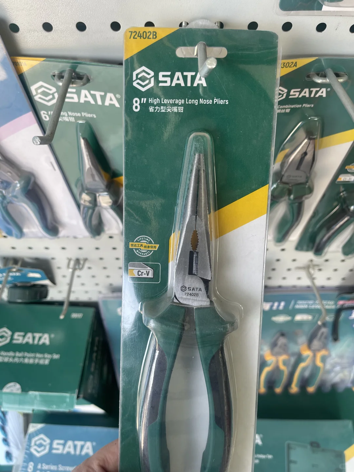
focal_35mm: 26
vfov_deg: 67.3
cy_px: 236
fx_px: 355
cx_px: 177
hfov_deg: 53.1
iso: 40
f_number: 1.6
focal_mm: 5.1
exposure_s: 1/121
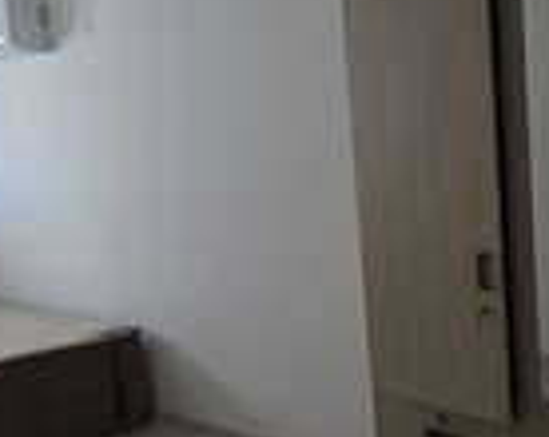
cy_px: 205
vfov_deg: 35.6
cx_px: 276
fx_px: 681
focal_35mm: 42
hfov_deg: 43.9
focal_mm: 2.2
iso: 1000
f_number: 1.9
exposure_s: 1/50
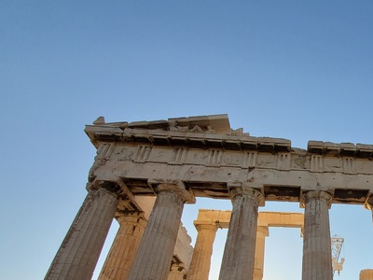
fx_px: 280
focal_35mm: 26
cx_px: 329
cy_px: 223
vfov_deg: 50.0
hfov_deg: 58.5
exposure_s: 1/882
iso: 50
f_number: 2.2
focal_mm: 1.8
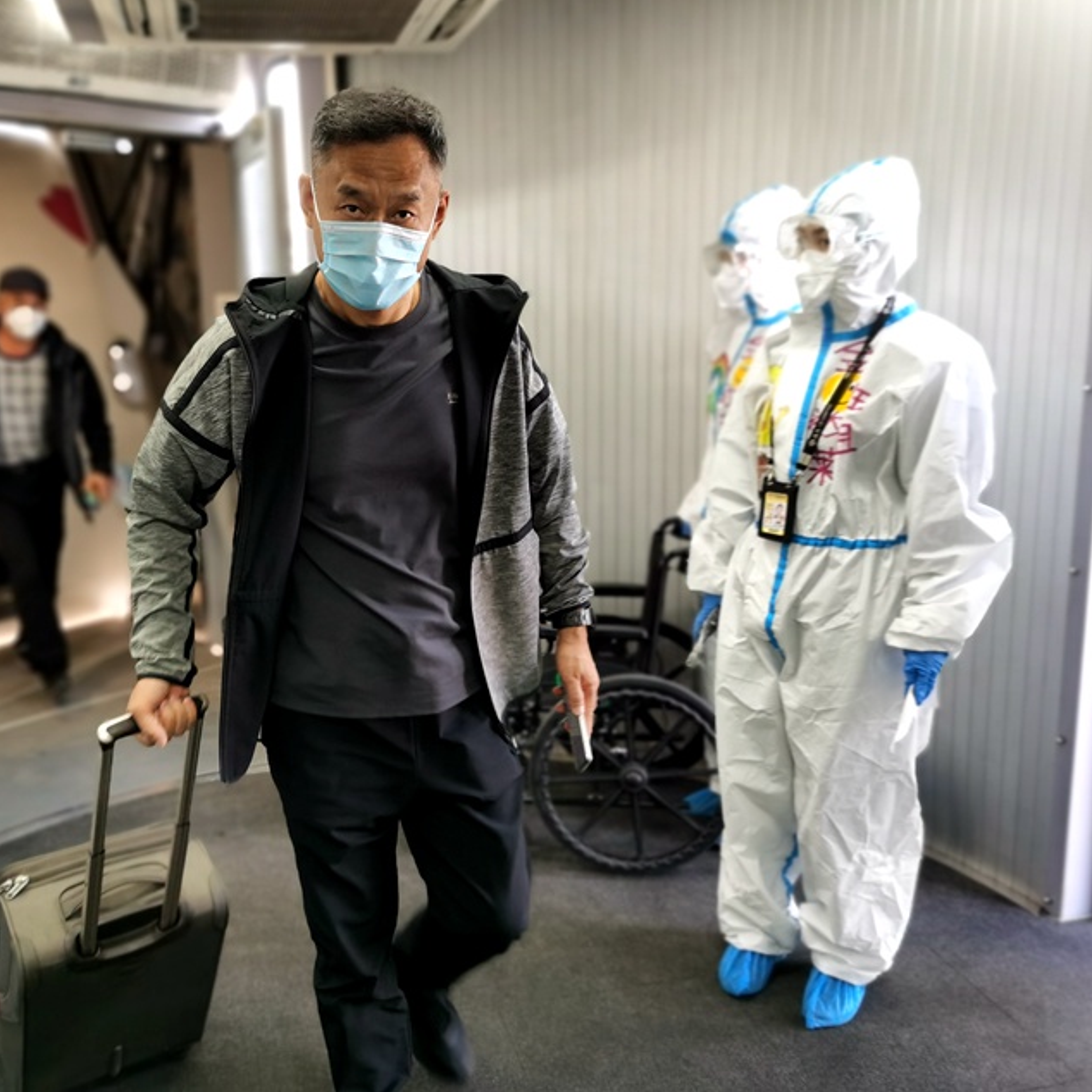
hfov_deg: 50.8
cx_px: 446
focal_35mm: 32
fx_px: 1142
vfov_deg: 51.1
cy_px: 545
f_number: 1.6
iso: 125
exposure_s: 1/100
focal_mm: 5.56
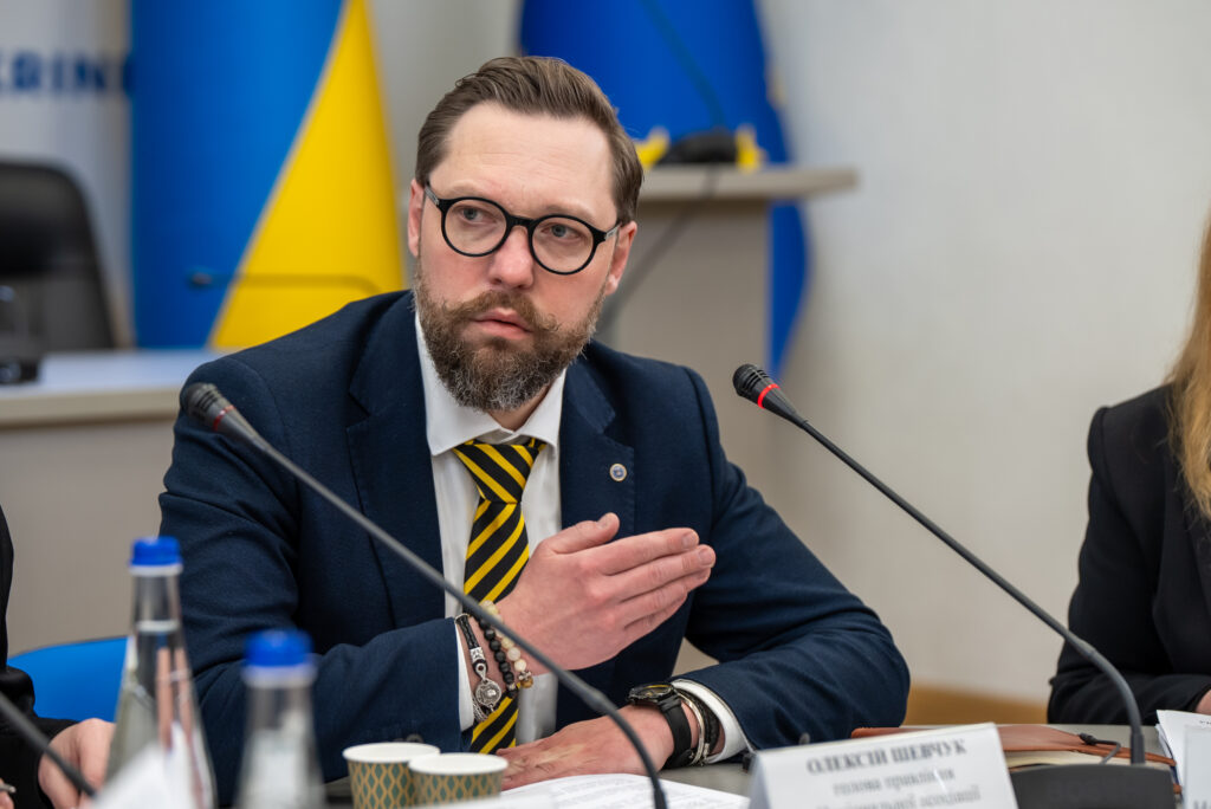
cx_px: 606
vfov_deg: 13.1
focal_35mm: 105
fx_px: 3534
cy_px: 404
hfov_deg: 19.4
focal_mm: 105
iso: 640
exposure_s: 1/250
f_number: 3.5
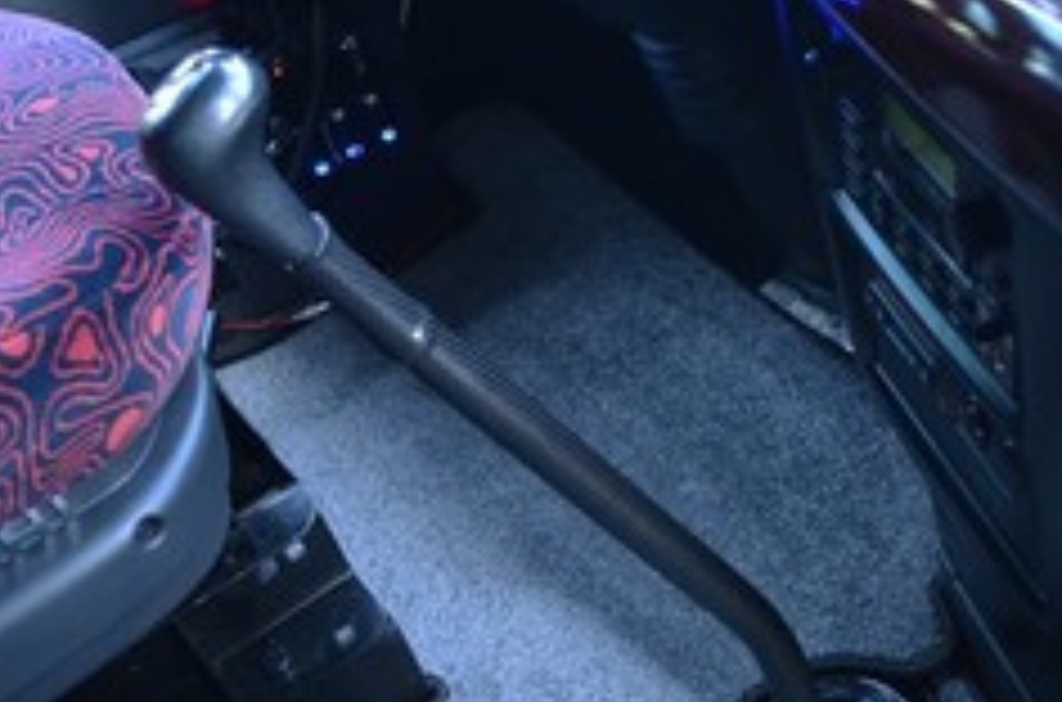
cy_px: 396
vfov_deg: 27.9
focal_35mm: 48
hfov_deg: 40.9
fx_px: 1412
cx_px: 662
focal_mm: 18
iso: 800
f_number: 3.5
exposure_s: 1/30
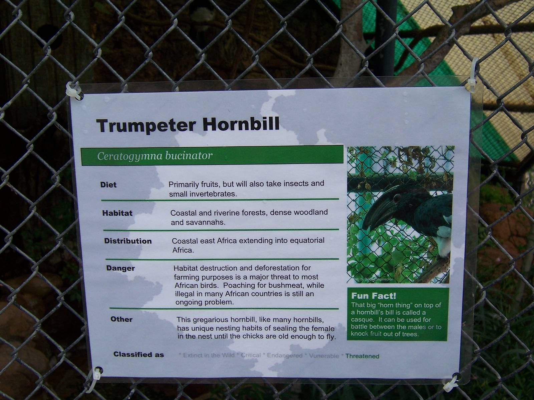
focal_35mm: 40
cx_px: 267
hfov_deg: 46.8
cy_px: 200
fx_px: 617
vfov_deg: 36.0
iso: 80
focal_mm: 6.7
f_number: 4
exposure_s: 1/180
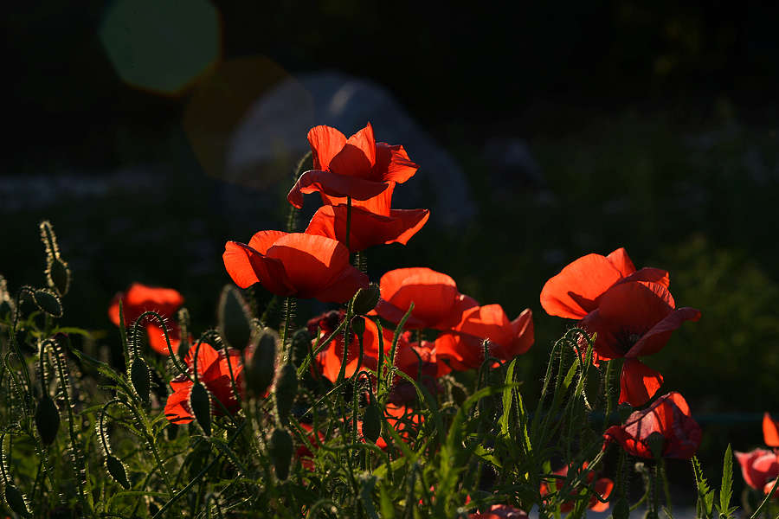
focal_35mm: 85
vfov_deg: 16.1
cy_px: 260
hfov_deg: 23.9
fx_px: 1839
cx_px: 390
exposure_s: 1/160
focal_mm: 85
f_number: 8
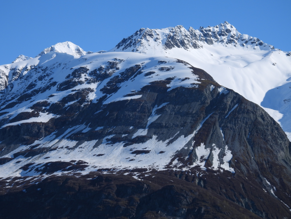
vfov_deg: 9.9
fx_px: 1261
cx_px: 146
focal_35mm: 150
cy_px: 110
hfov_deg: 13.2
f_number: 4.5
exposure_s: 1/1600
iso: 100
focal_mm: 26.8
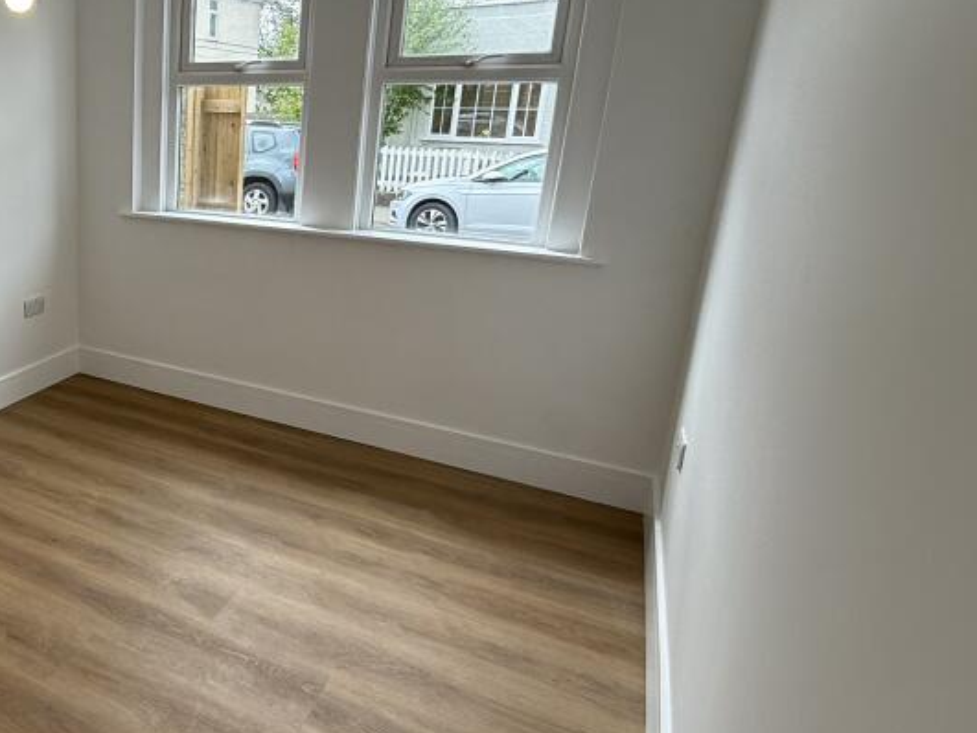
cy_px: 313
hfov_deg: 56.9
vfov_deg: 51.2
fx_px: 762
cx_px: 110
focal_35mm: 27
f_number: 2.2
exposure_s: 1/226
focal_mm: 2.22
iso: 64
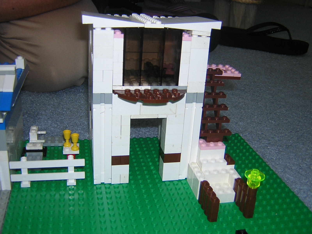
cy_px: 117
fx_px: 324
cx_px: 156
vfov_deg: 39.7
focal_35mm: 36
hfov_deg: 51.4
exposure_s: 1/60.1
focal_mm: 4.7
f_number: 2.6
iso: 100
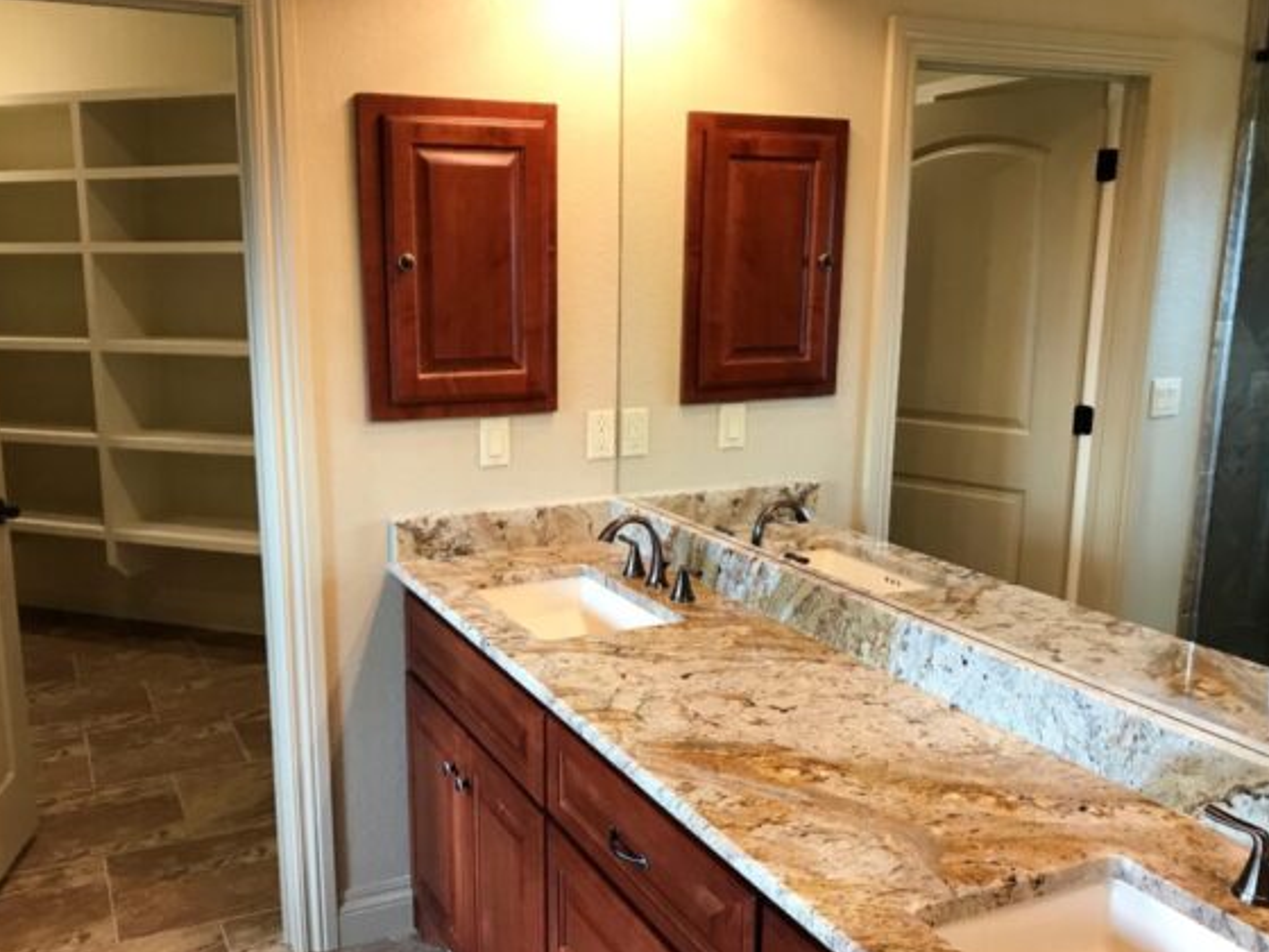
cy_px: 526
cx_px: 562
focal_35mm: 32
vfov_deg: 44.1
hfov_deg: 56.7
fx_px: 1173
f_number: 1.8
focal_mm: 3.99
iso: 32
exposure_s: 1/30
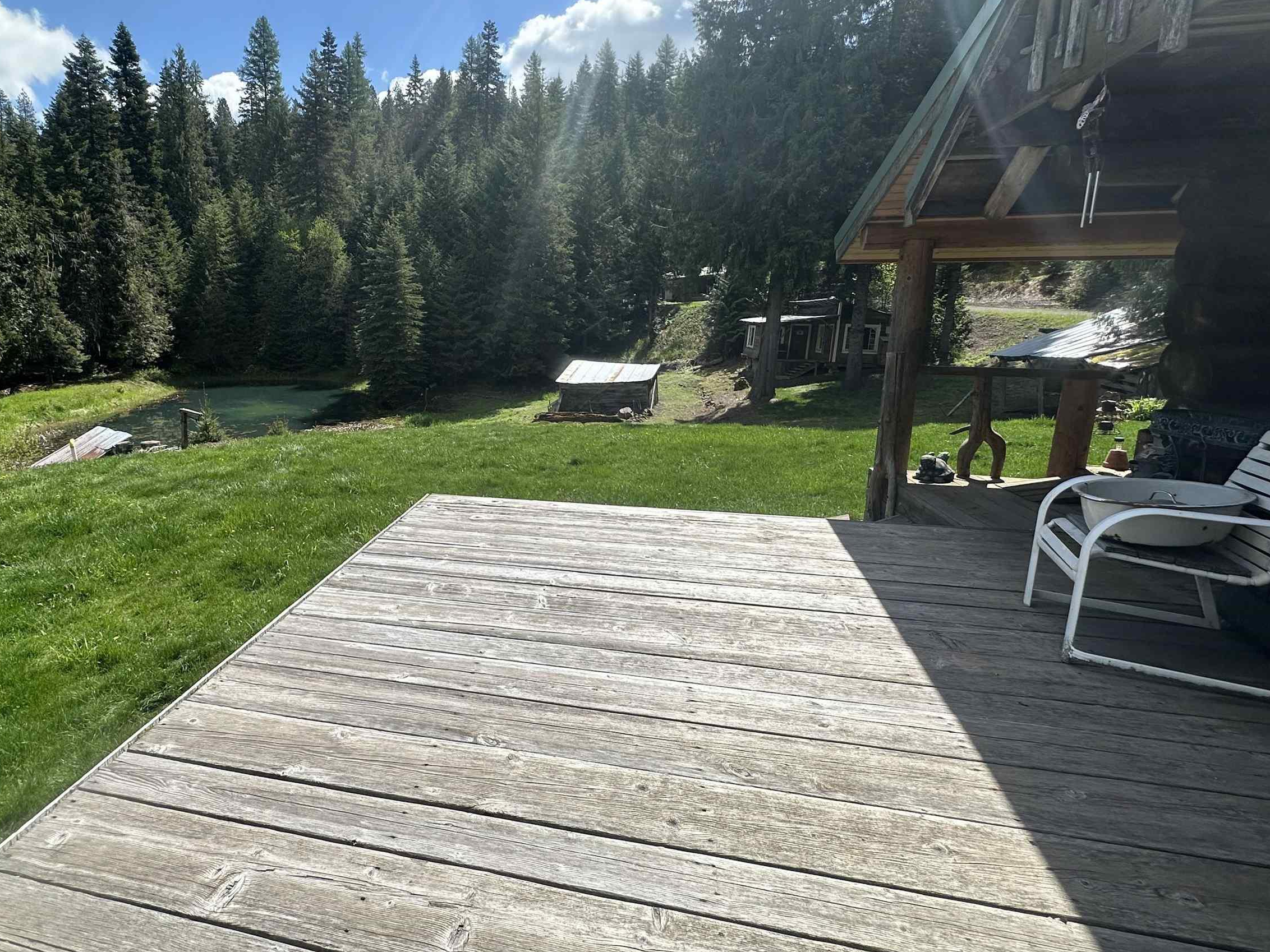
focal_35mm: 19
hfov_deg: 82.9
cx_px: 468
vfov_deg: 68.6
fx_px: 697
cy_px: 435
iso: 50
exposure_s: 1/1715
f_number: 2.2
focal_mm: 2.22
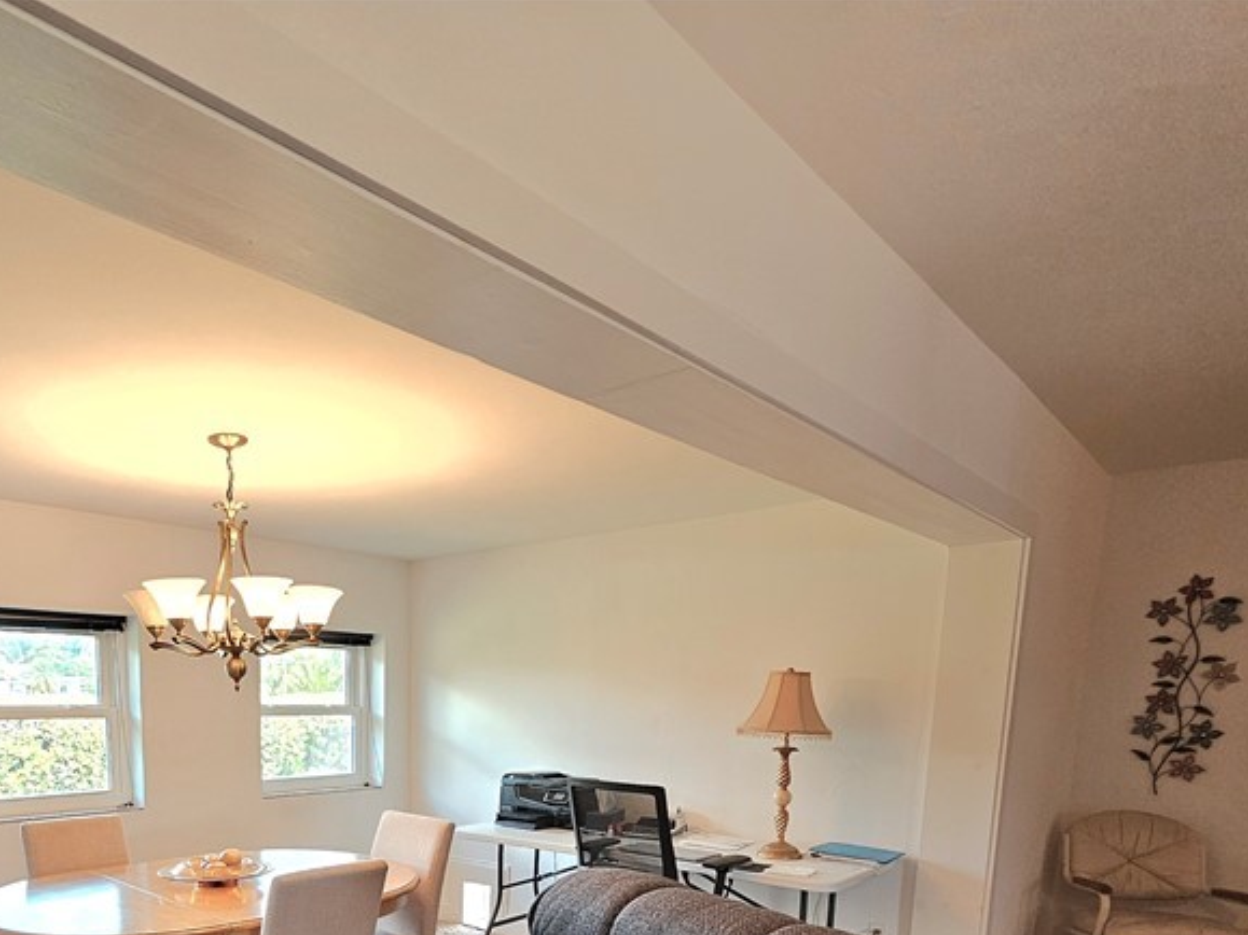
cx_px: 399
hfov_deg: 71.4
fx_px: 829
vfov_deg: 52.5
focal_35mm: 23
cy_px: 823
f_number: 2.2
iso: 160
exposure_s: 1/60.2
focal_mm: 2.2
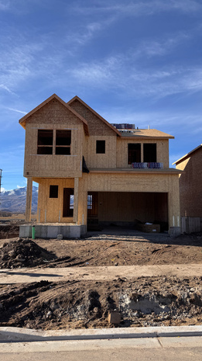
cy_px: 175
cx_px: 101
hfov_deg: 42.8
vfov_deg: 69.9
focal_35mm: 27
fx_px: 258
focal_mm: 6.76
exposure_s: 1/3802
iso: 80
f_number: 1.78
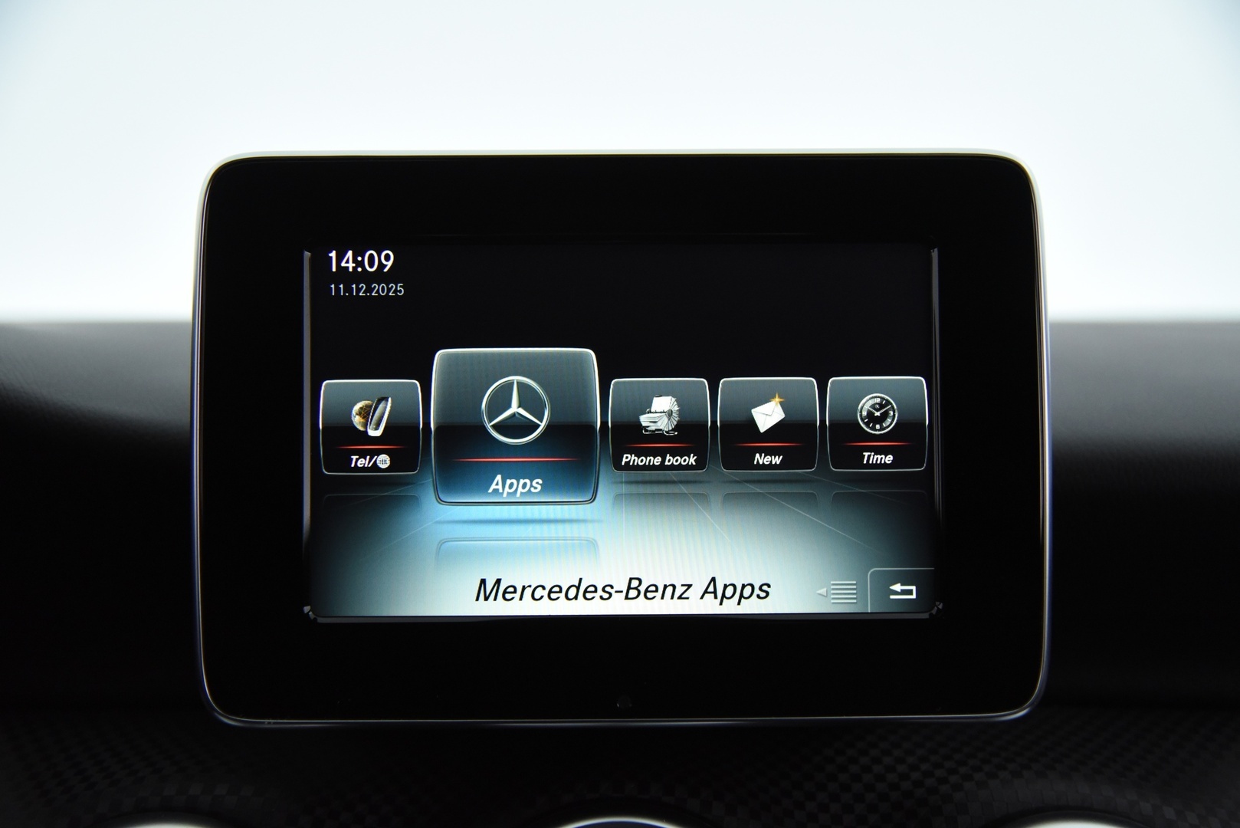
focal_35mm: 48
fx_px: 1654
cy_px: 414
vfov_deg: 28.1
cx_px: 620
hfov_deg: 41.1
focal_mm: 48
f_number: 4
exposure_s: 1/100
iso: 4000
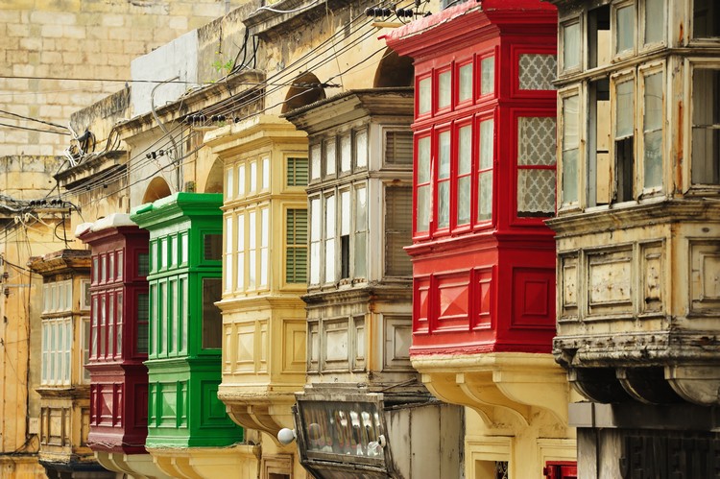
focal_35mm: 180
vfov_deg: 7.6
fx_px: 3598
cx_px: 360
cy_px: 240
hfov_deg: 11.4
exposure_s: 1/400
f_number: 3.3
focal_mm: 180
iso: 400
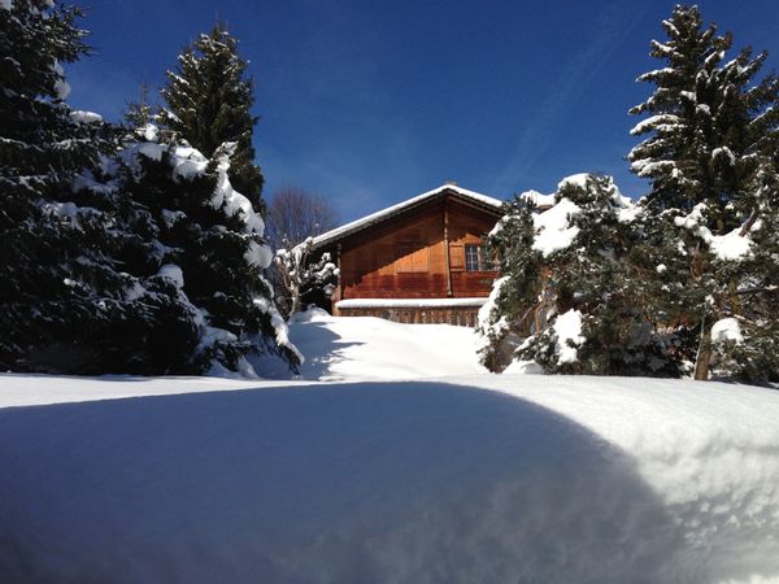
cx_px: 390
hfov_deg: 55.4
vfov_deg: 42.9
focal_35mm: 33
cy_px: 292
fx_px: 743
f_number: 2.4
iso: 50
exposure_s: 1/2857
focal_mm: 4.13
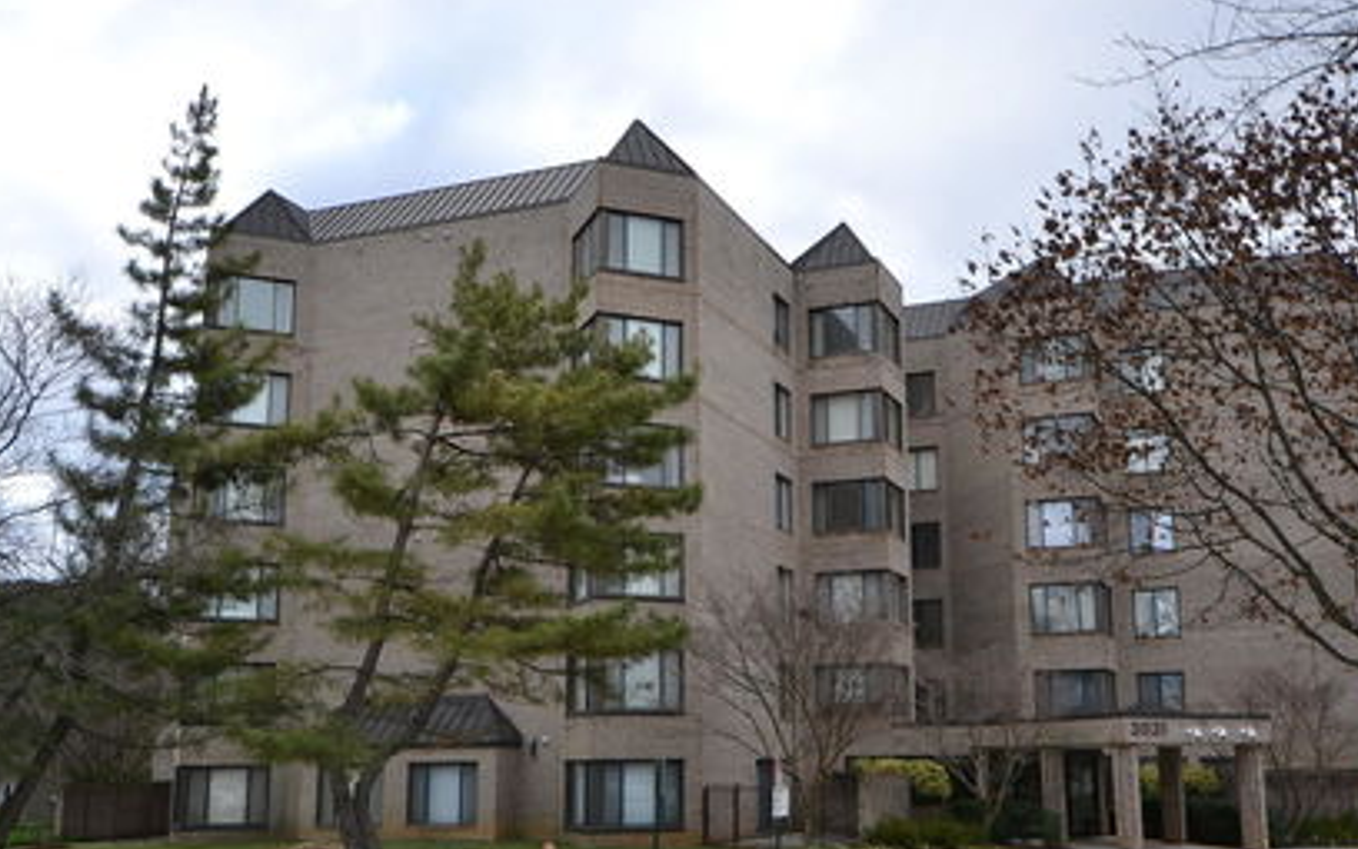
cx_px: 756
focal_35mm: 36
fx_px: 1332
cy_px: 516
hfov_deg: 53.9
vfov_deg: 35.2
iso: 100
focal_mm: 20
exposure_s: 1/160
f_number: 5.6
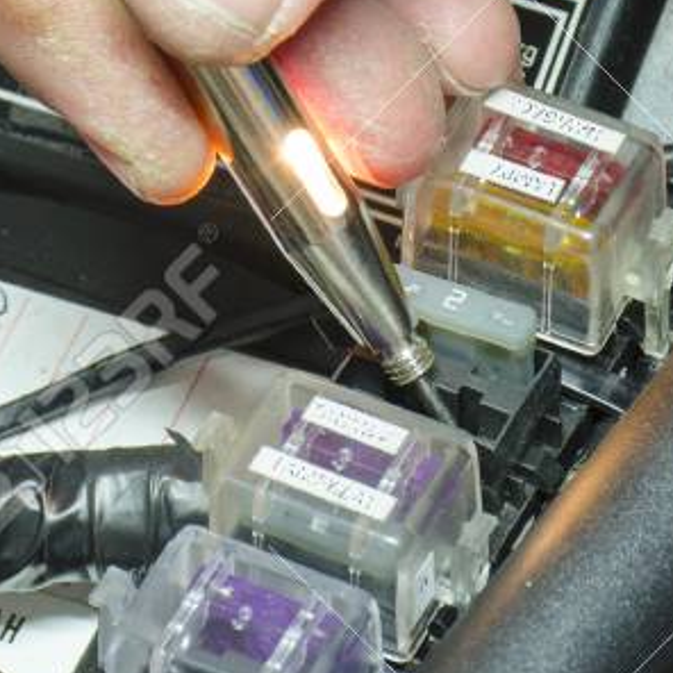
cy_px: 294
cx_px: 512
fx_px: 8600
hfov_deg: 4.5
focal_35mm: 391
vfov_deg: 4.5
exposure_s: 1.3
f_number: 9
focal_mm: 70
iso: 100
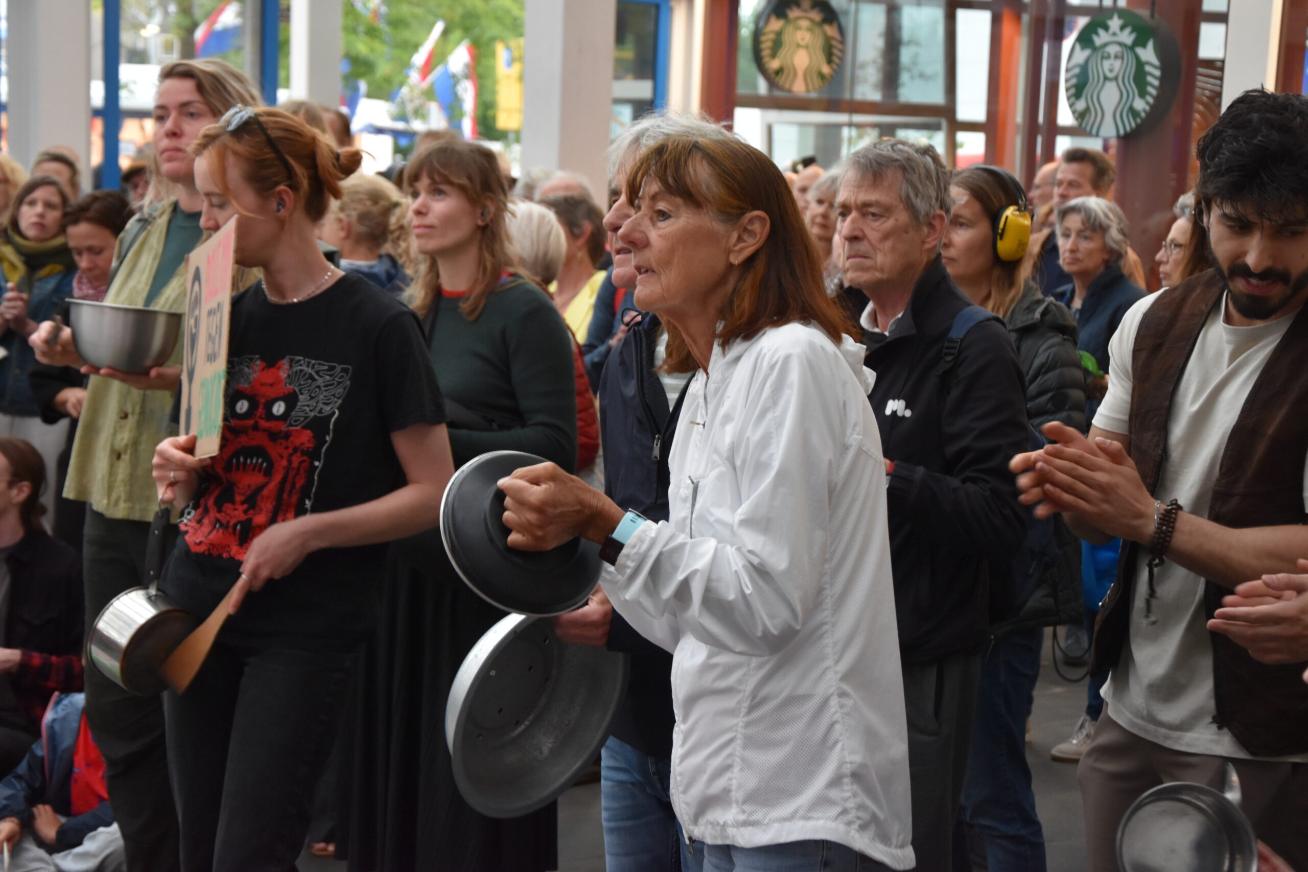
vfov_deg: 17.5
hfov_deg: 26.0
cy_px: 436
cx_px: 654
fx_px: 2834
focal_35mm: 78
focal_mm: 52
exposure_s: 1/60
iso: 1400
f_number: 5
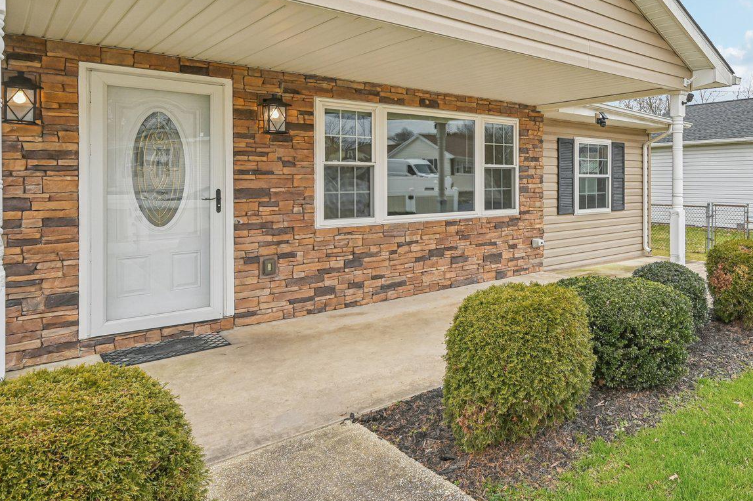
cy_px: 166
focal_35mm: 25
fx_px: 523
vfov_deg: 50.3
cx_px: 570
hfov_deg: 66.8
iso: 100
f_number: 8
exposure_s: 1/100
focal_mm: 14
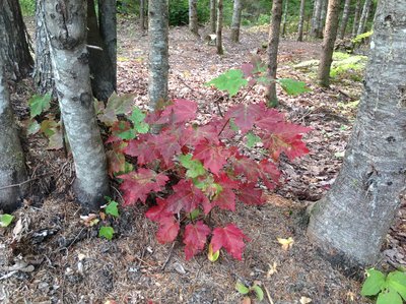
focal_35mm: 35
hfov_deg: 52.7
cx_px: 203
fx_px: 410
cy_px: 152
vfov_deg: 40.6
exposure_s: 1/120
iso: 100
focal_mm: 4.28
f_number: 2.4
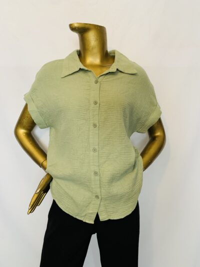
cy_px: 134
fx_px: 200
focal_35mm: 26
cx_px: 100
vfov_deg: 67.3
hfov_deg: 53.1
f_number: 1.8
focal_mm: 4.25
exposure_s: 1/50
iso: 160
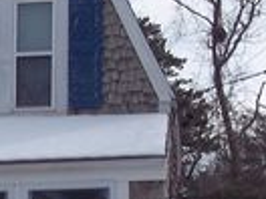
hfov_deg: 14.2
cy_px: 284
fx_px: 1045
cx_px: -30
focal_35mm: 136
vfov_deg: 10.6
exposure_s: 1/200
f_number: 8
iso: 80
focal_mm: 6.5
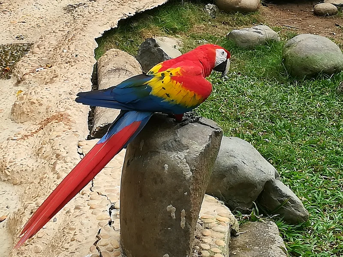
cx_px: 172
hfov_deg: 20.0
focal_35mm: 98
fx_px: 971
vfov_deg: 15.1
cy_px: 128
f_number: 2.2
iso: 64
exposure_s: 1/100
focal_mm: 3.83
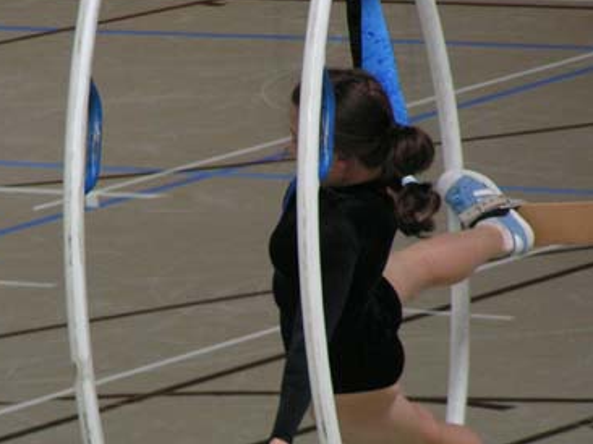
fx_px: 10665
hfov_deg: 3.2
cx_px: 180
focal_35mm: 623
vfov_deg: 2.4
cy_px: 318
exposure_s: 1/400
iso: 200
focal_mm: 58
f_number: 3.5
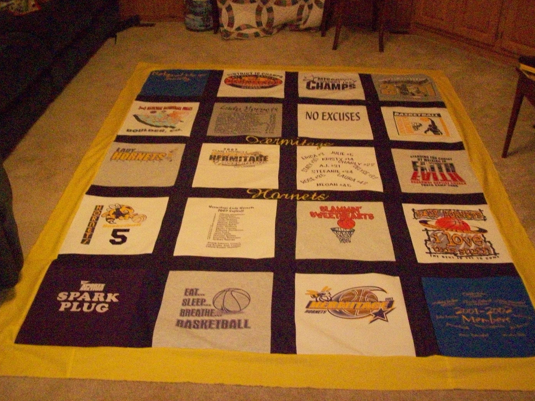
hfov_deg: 50.1
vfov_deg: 38.7
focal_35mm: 37
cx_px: 271
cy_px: 201
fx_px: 572
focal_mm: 6
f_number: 2.7
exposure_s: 1/128
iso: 800
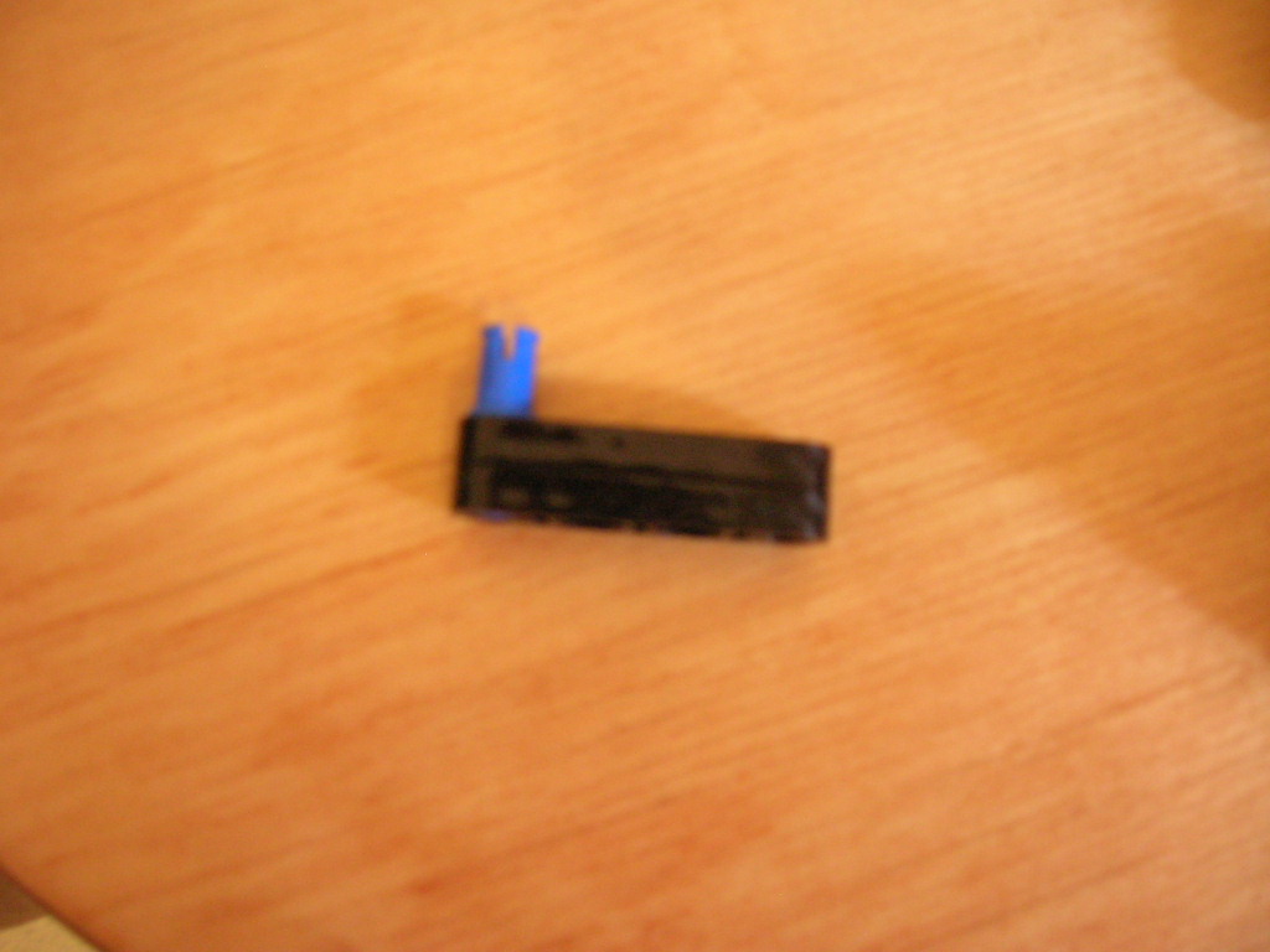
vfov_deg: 41.8
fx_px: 1247
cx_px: 635
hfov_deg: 54.0
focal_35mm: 34
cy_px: 476
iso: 200
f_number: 2.9
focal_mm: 5.7
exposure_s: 1/2.6
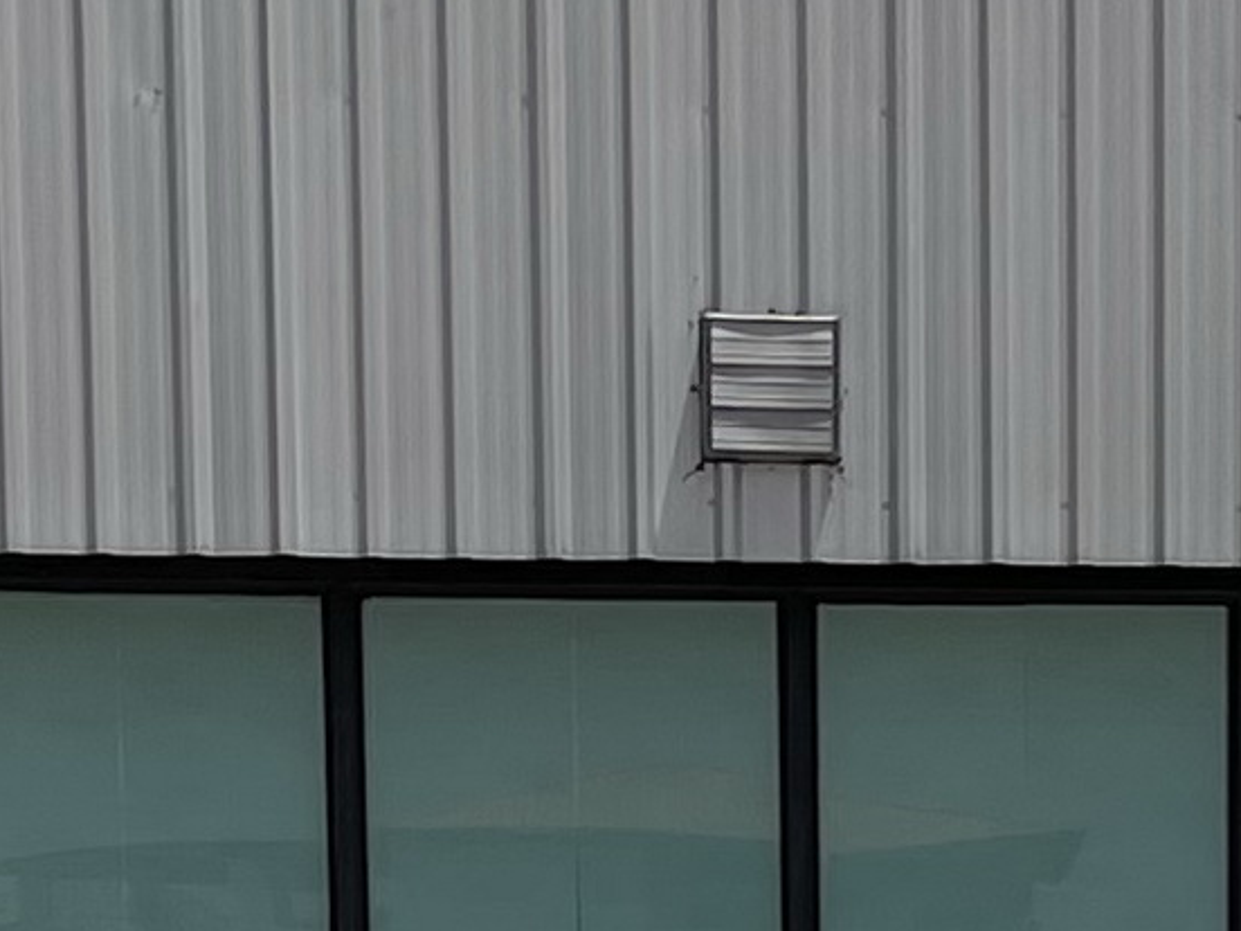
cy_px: 2663
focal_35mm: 188
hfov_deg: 10.5
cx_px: 1167
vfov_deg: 7.1
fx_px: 6740
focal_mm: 5.1
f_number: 1.6
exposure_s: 1/5917
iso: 32
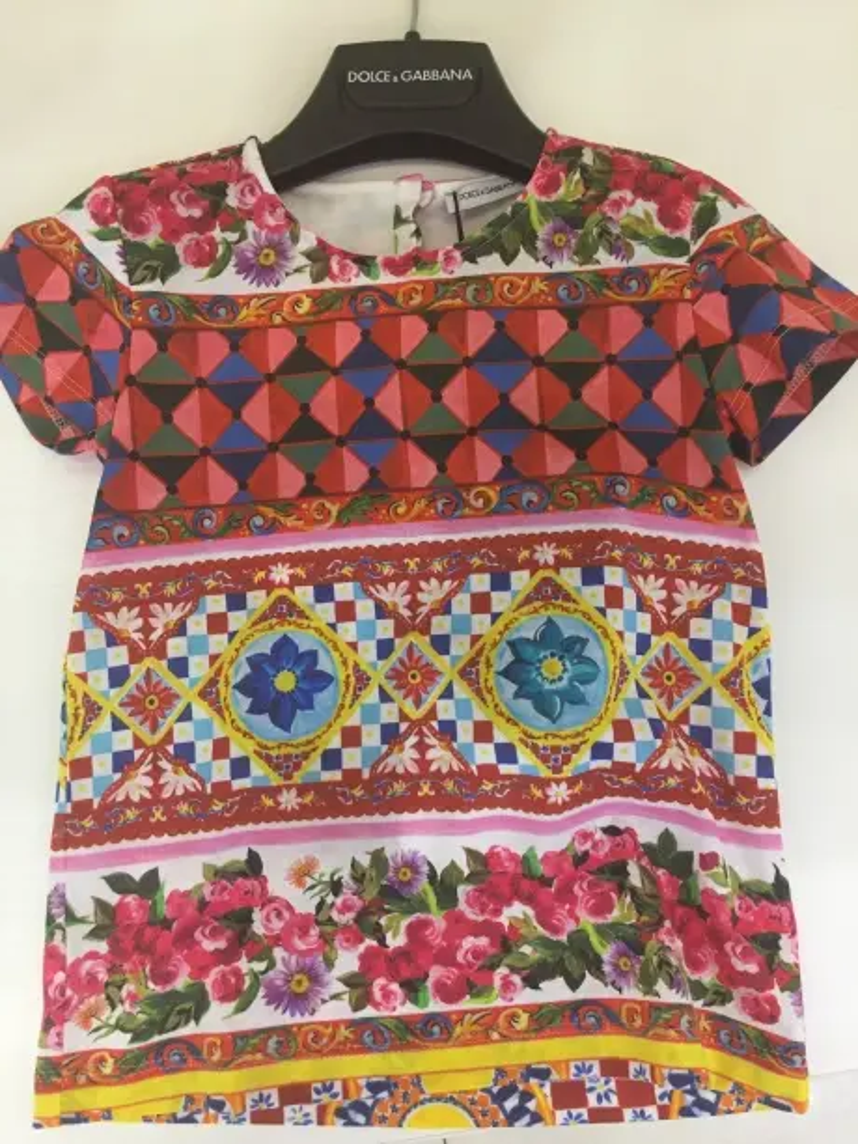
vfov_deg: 61.6
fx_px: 958
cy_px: 572
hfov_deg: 48.2
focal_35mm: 29
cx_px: 429
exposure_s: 1/33
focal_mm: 4.15
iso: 200
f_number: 2.2
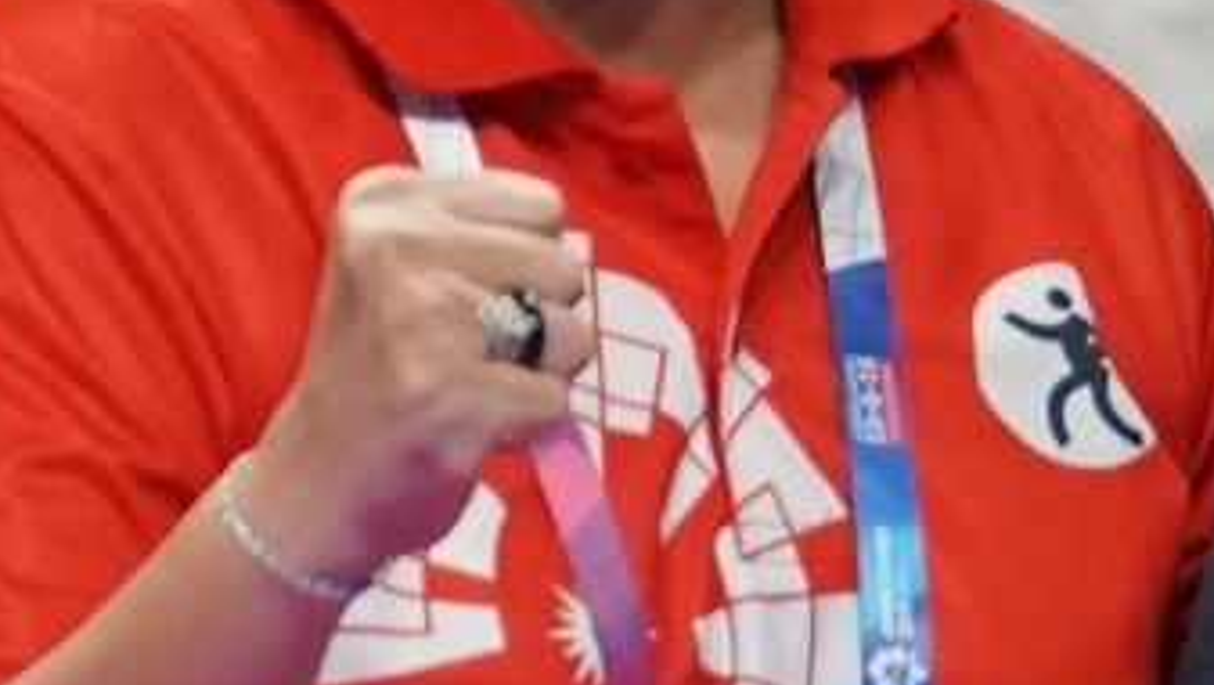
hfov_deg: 0.9
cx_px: 1650
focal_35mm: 2350
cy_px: -1204
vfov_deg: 0.5
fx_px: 75690
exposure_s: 1/500
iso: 2500
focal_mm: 280
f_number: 4
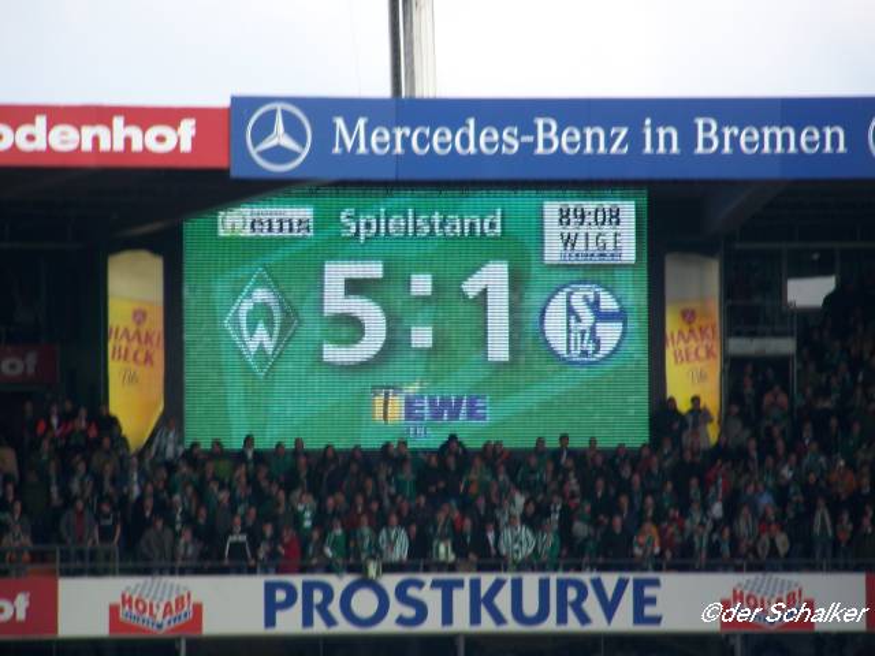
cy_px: 328
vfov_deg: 3.4
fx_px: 10920
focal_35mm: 432
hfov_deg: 4.6
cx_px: 438
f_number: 4.8
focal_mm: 70.2
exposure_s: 1/100
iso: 64
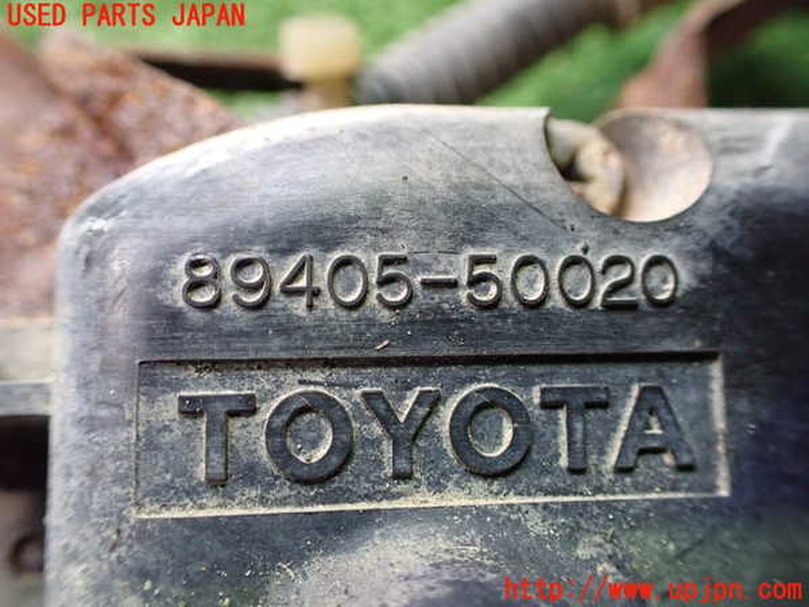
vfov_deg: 46.8
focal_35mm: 30
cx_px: 404
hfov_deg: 60.0
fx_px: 701
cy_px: 304
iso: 1000
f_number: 2.3
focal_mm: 5.4
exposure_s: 1/30
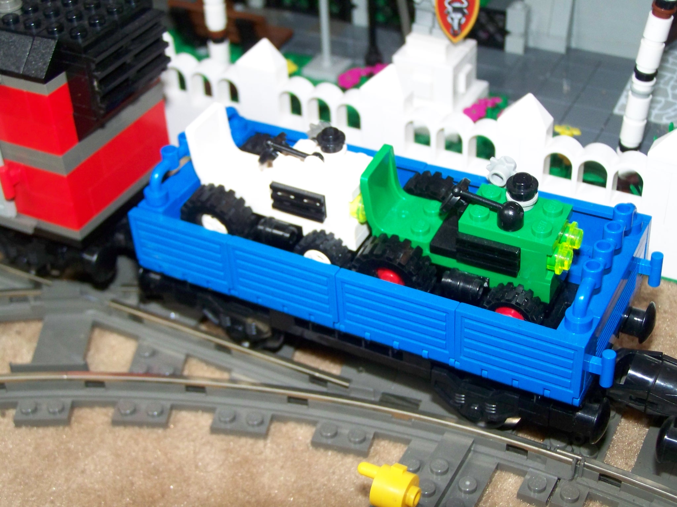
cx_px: 338
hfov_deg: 32.7
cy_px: 254
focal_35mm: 59
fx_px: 1154
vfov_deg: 24.8
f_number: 3.2
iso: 200
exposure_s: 1/30
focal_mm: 9.8
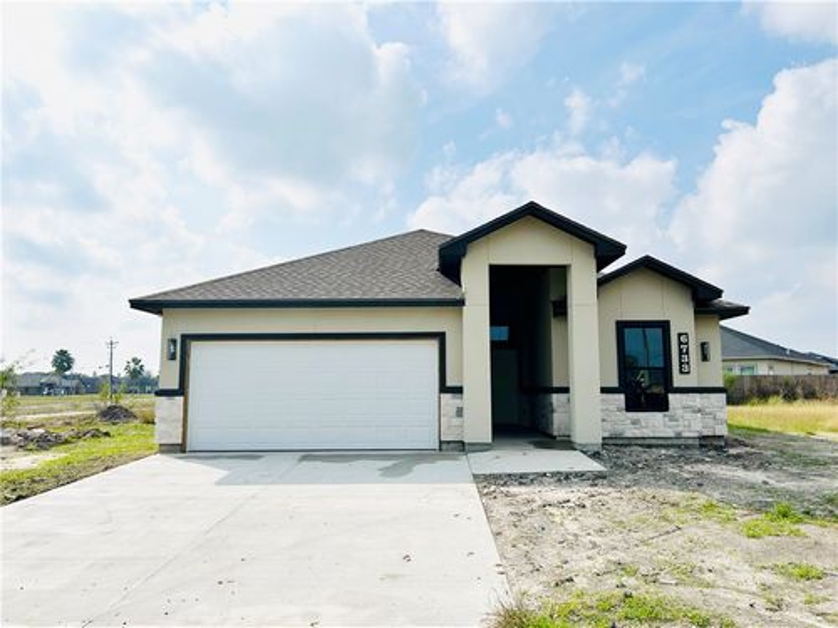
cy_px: 314
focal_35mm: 26
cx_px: 419
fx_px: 629
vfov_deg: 53.1
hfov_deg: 67.3
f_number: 1.5
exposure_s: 1/14286
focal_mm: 5.7
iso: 50
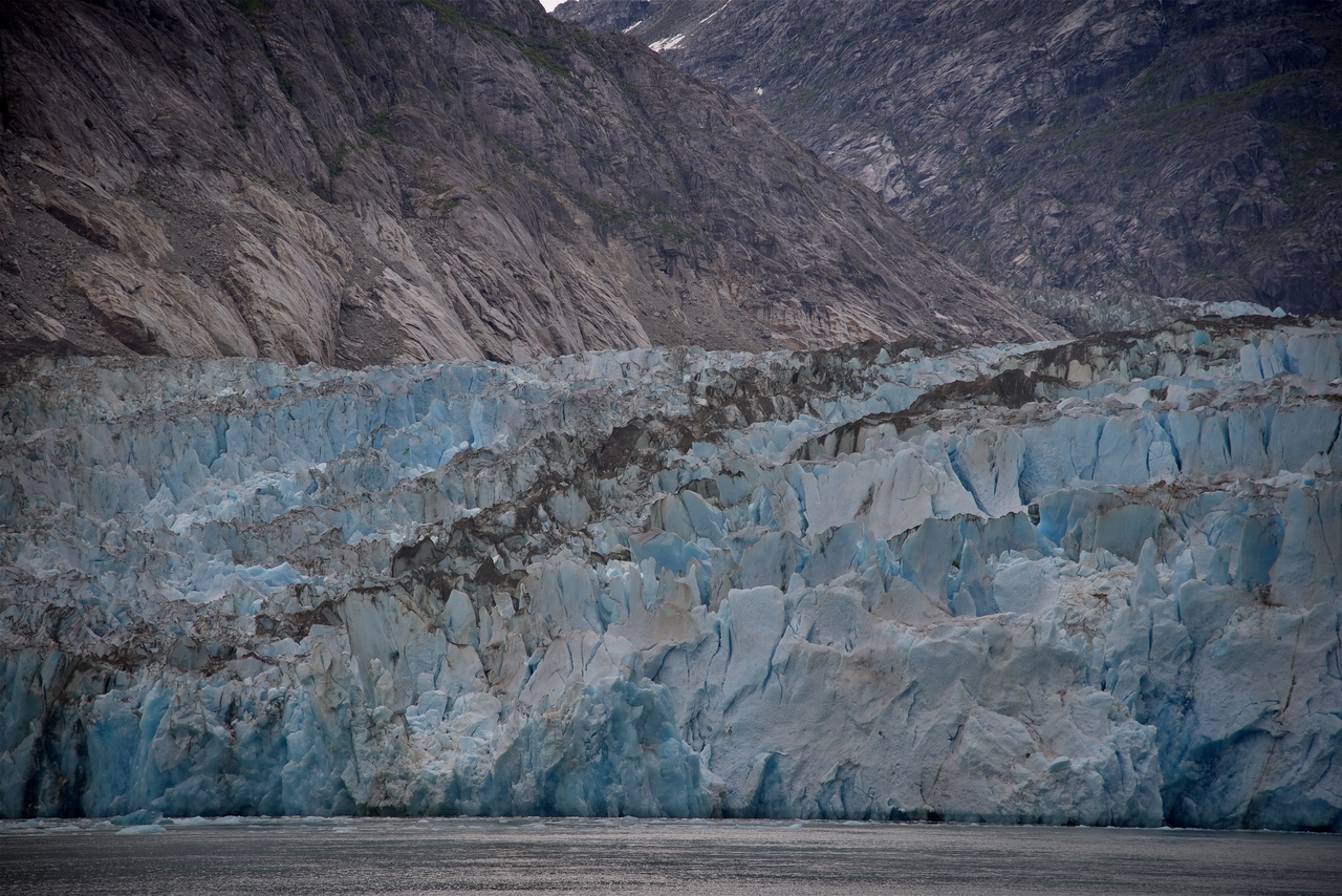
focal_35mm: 120
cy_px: 448
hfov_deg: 17.1
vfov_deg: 11.4
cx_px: 671
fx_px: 4474
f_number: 4
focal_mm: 120
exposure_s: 1/250
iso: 110
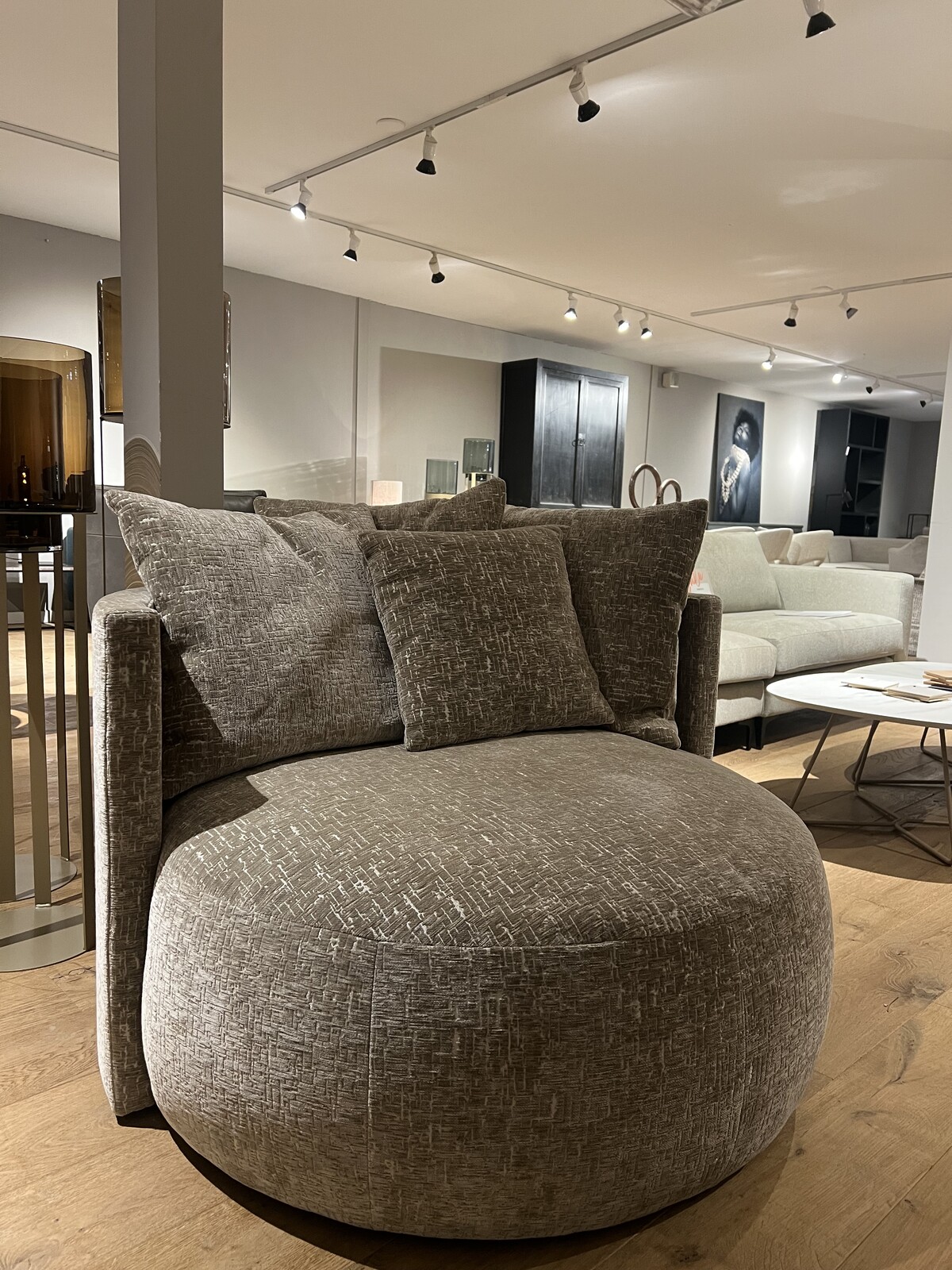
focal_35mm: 26
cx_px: 476
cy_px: 635
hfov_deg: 53.1
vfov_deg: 67.3
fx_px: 953
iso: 250
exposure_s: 1/50
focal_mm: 5.7
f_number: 1.5
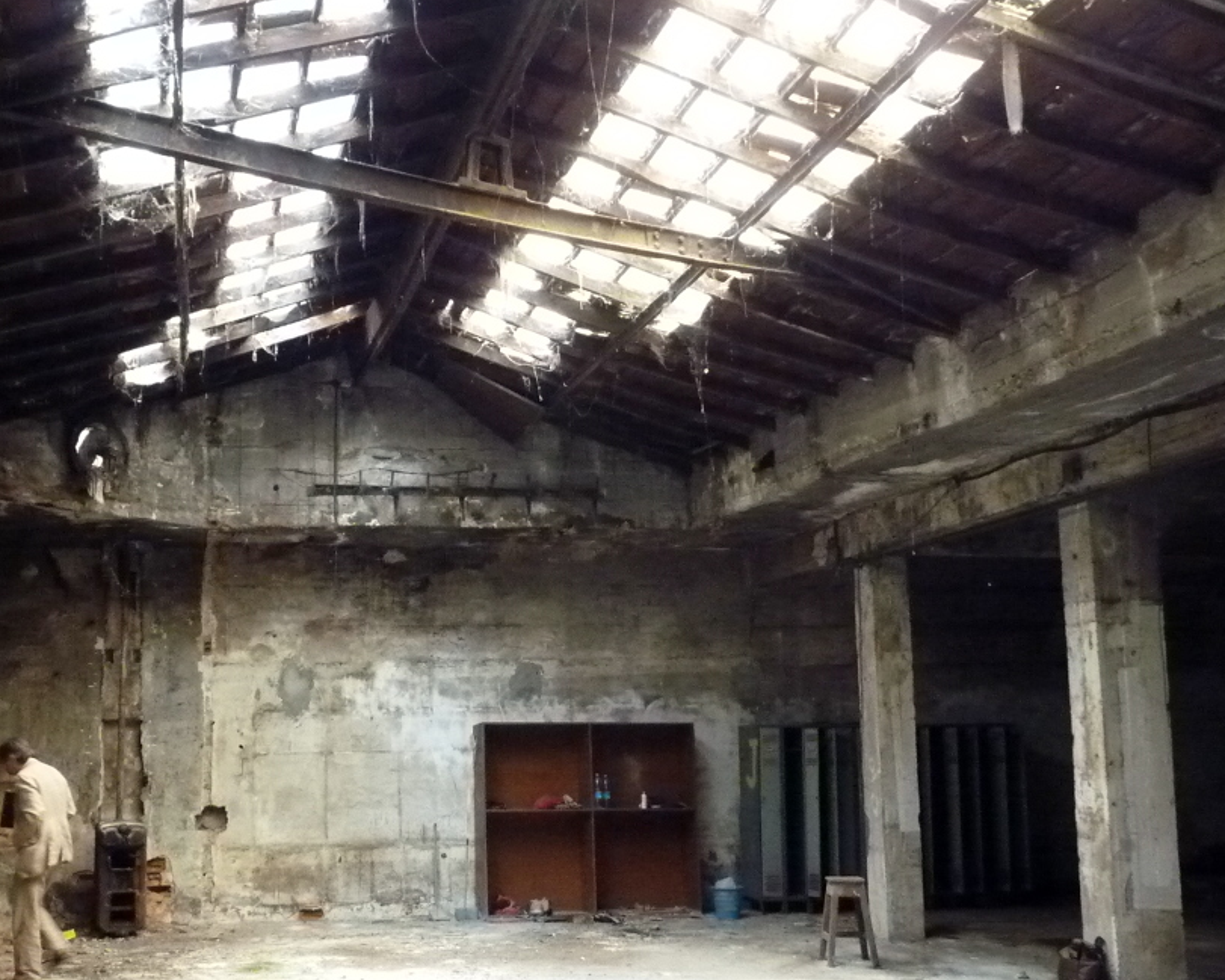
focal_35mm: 39
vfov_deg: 38.1
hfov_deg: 46.5
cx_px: 468
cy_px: 586
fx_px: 1414
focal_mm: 4.8
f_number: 2.8
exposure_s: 1/25
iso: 800
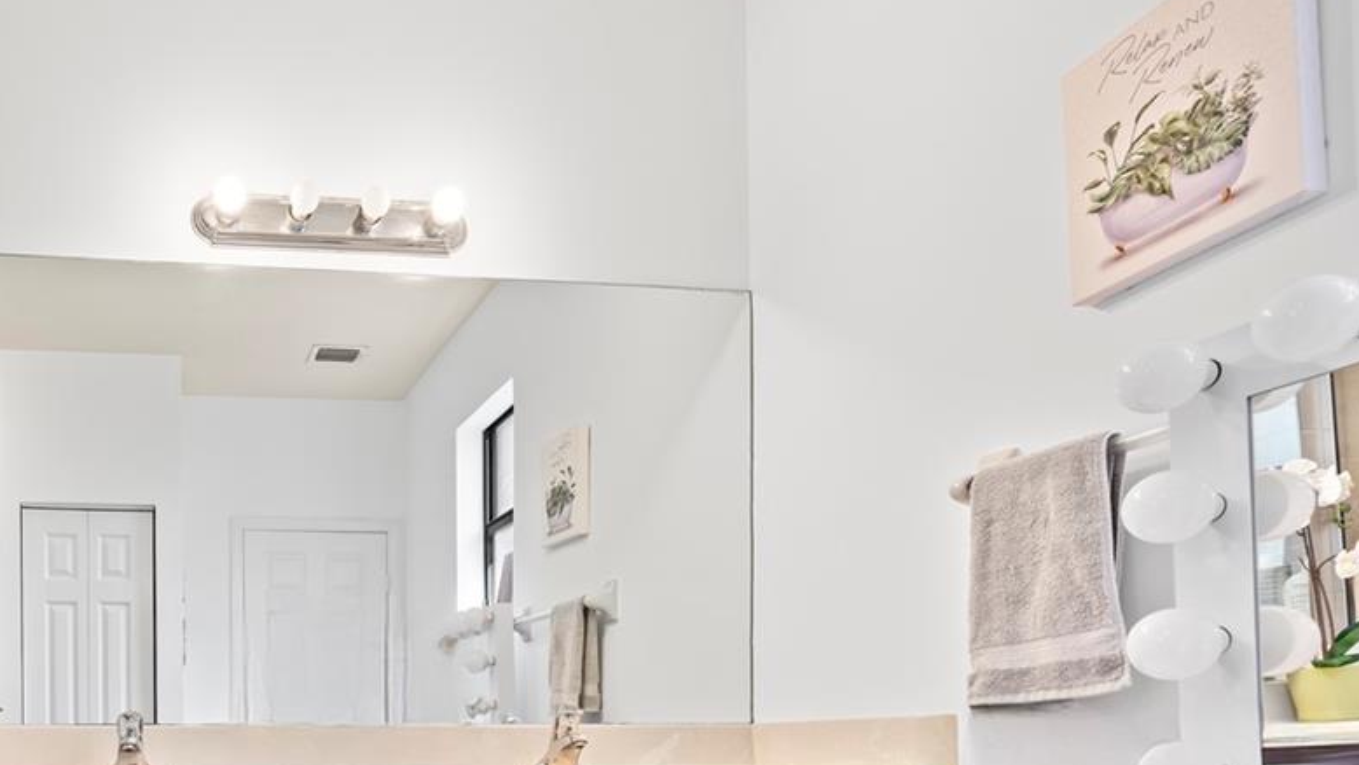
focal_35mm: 28
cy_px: 744
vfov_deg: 37.6
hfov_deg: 61.6
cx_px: 248
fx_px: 1009
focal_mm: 13
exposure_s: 1/3
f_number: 7.1
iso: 320
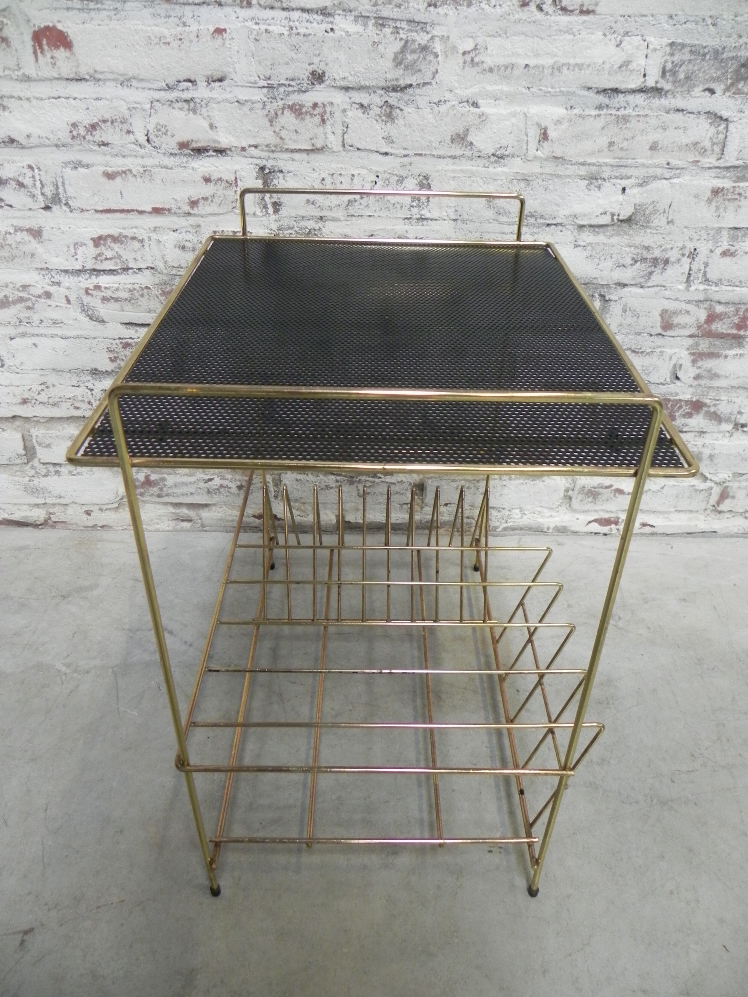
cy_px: 498
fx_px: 749
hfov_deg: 53.1
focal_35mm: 26
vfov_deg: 67.3
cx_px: 374
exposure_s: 1/30
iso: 347
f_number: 2.8
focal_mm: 4.6
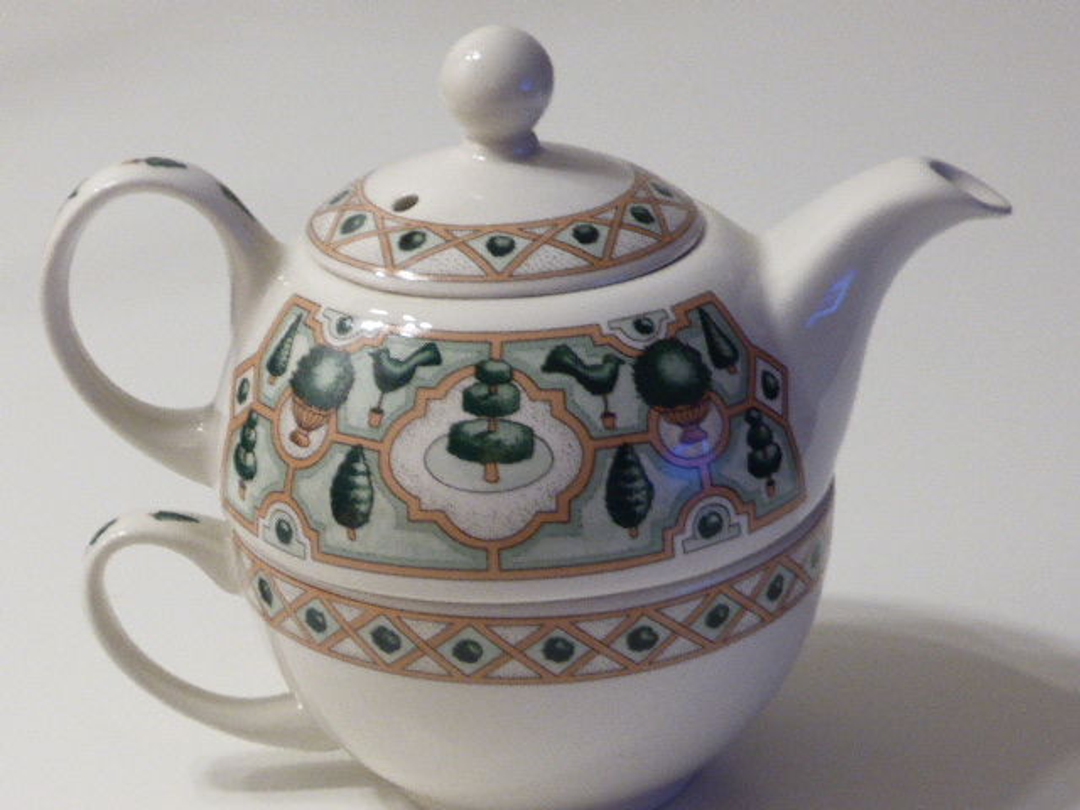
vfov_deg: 14.2
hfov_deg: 18.9
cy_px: 405
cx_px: 540
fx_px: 3245
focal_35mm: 104
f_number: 5.3
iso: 400
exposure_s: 1/13
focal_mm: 17.1
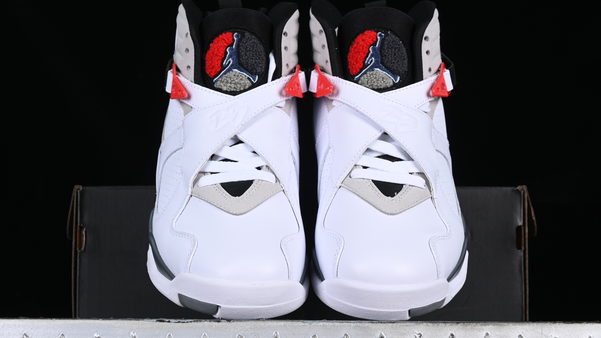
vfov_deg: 15.3
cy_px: 198
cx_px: 301
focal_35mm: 79
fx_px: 1259
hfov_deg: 26.9
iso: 160
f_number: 8
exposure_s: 1/80
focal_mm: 50
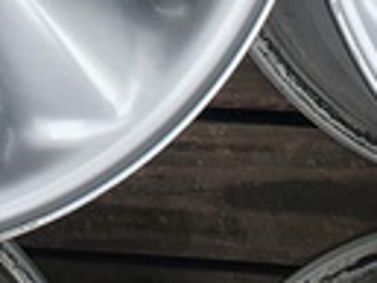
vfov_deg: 14.6
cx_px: -132
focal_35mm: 91
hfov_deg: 19.6
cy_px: -201
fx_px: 992
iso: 50
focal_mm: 4.32
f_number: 2.4
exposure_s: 1/416
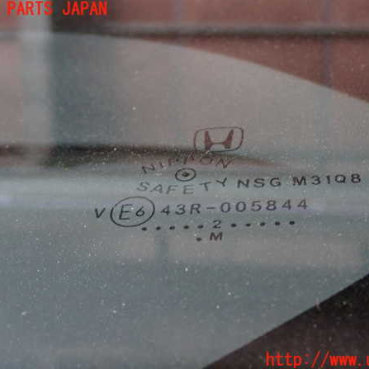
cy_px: 185
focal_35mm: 64
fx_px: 772
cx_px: 205
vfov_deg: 26.9
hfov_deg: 26.9
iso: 800
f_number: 3.3
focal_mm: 9.65
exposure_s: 1/13
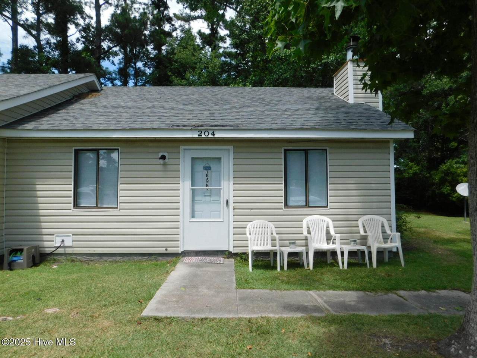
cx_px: 238
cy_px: 179
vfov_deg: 58.9
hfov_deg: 73.9
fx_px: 317
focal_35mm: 23
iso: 125
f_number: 3
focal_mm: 4
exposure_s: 1/1500
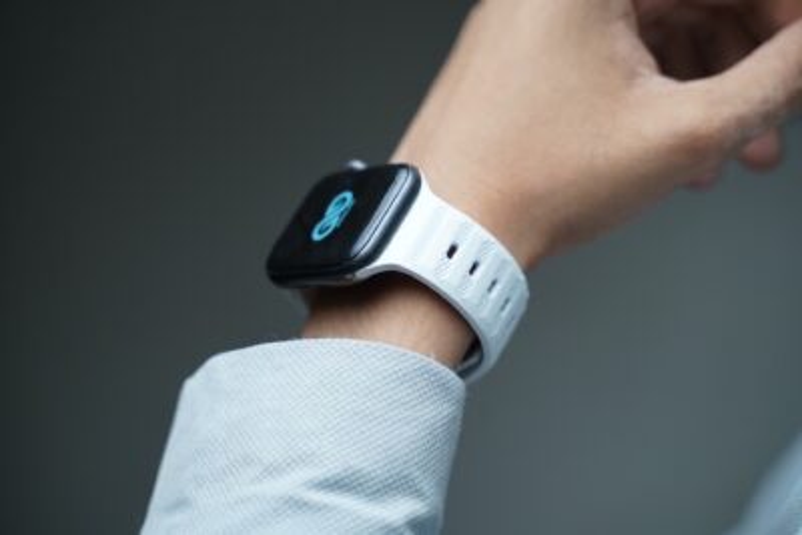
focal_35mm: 75
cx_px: 401
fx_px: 1671
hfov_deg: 27.0
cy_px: 268
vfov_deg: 18.2
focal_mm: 75
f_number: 4
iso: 1000
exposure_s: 1/80
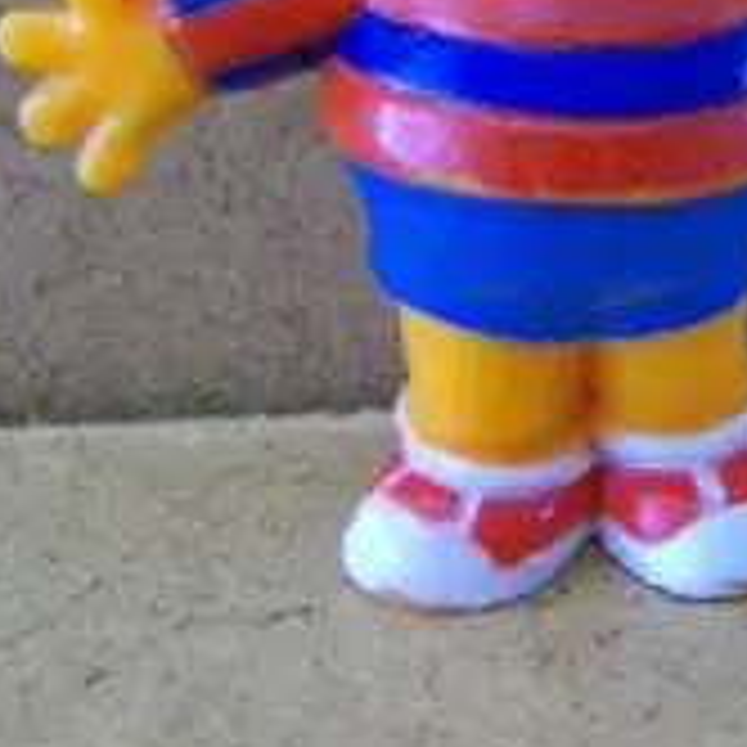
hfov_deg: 18.9
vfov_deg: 18.6
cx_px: 610
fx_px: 2222
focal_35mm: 91
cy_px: 0
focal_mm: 6
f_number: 2.8
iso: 200
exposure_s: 1/36.3
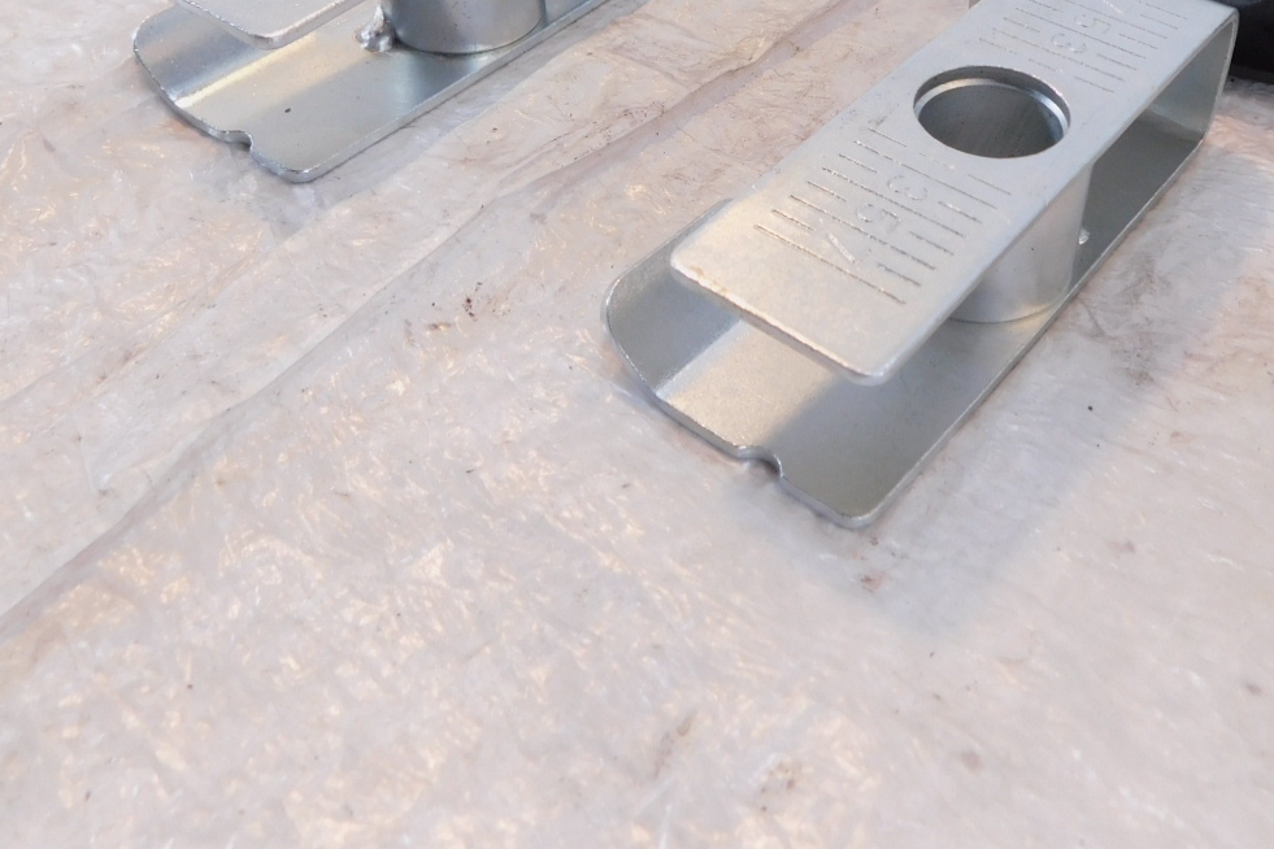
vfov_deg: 32.9
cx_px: 783
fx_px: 1380
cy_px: 129
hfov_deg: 49.2
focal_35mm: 39
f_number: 3
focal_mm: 4
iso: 160
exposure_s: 1/30
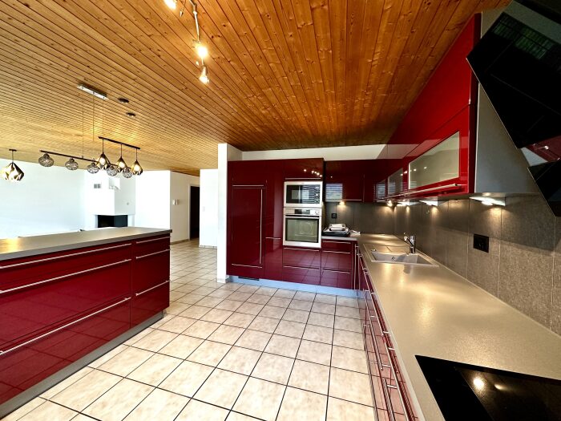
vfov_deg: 85.7
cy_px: 210
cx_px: 280
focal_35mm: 14
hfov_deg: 102.1
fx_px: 227
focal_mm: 2.22
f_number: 2.2
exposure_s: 1/50
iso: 320
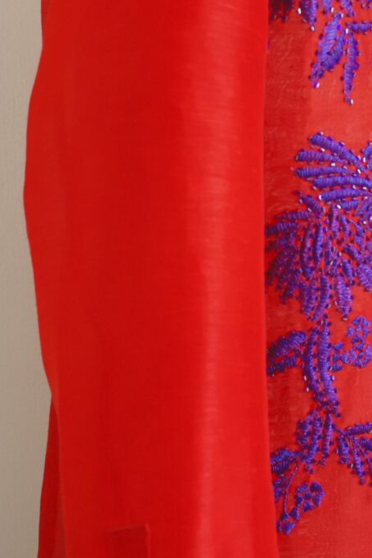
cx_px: 457
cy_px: -77
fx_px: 1628
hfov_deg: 12.7
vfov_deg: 18.6
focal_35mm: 105
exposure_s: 1/13
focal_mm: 18.3
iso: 125
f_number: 2.8
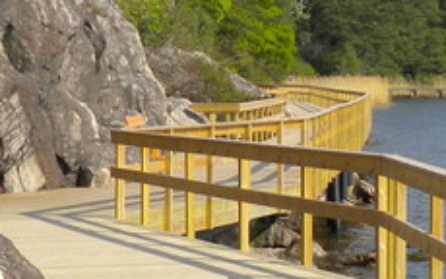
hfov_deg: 13.5
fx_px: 1885
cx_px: 178
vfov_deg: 8.4
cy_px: 339
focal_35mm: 155
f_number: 4.6
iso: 113
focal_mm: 6.3
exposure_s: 1/928
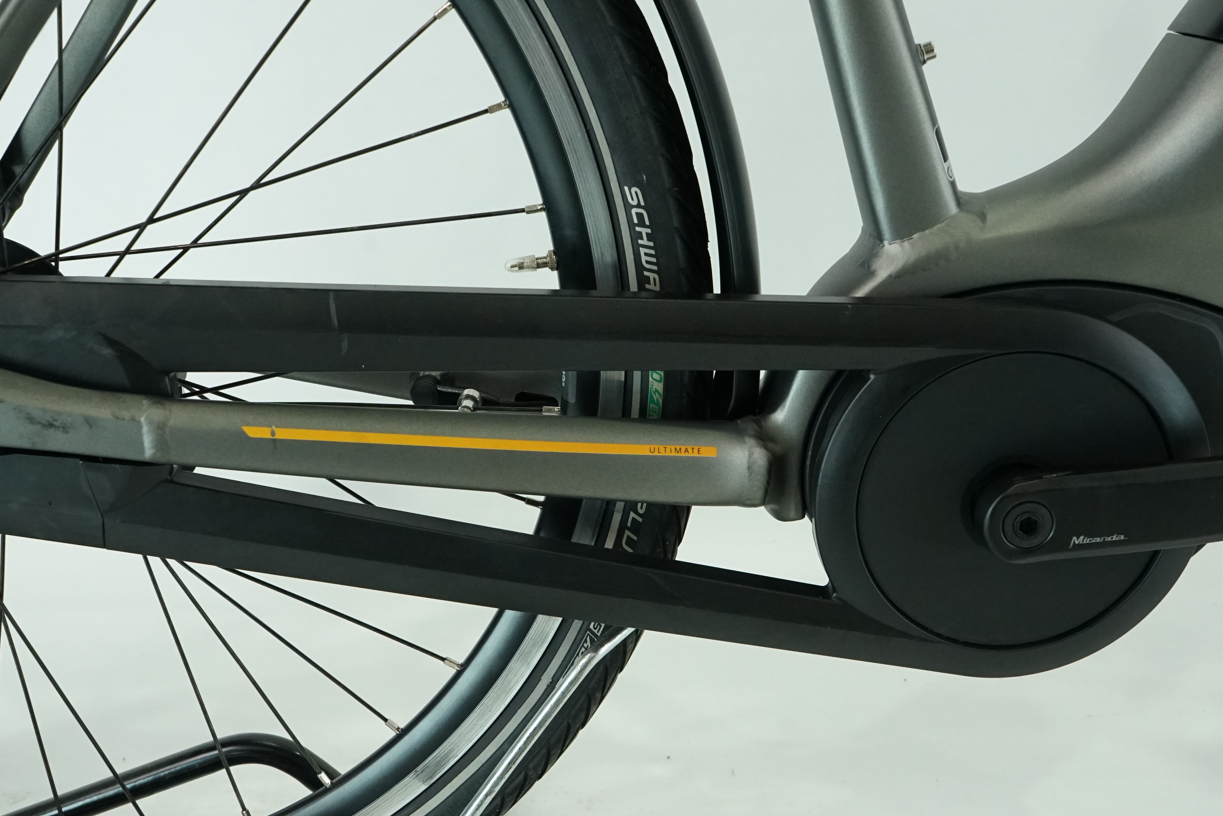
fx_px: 1461
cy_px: 469
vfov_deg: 31.1
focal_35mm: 43
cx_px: 605
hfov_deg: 45.4
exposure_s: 1/200
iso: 2500
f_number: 8
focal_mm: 30
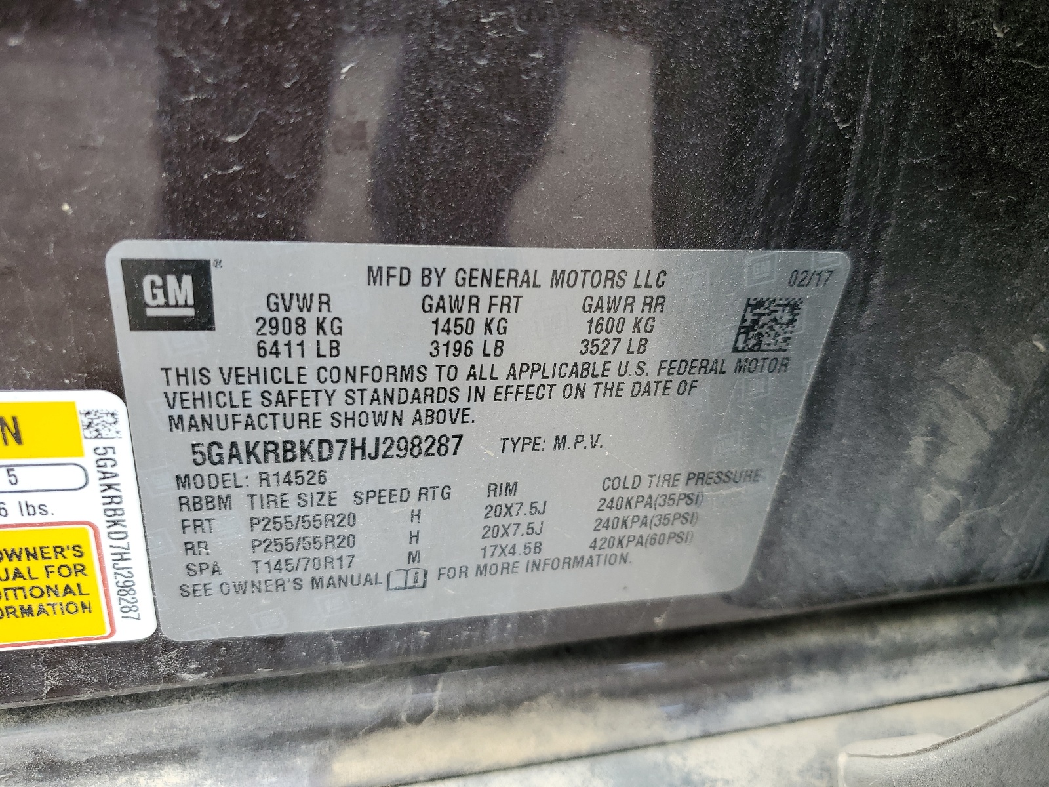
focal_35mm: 26
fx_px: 788
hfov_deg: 67.3
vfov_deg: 53.1
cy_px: 394
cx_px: 524
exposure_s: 1/133
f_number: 1.5
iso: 50
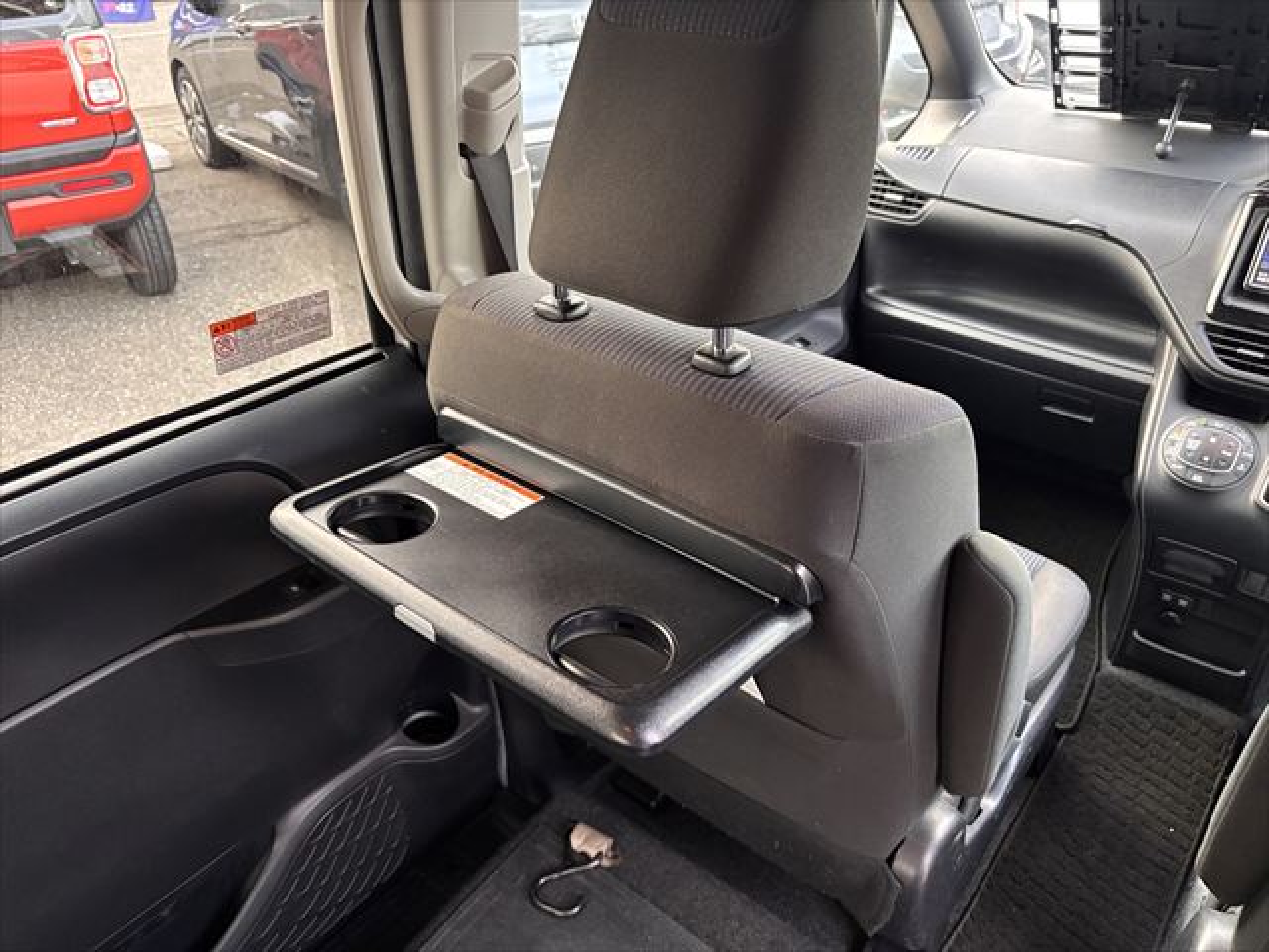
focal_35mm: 26
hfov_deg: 67.3
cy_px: 476
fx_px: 953
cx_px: 634
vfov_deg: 53.1
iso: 640
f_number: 1.6
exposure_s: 1/40
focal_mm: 5.96
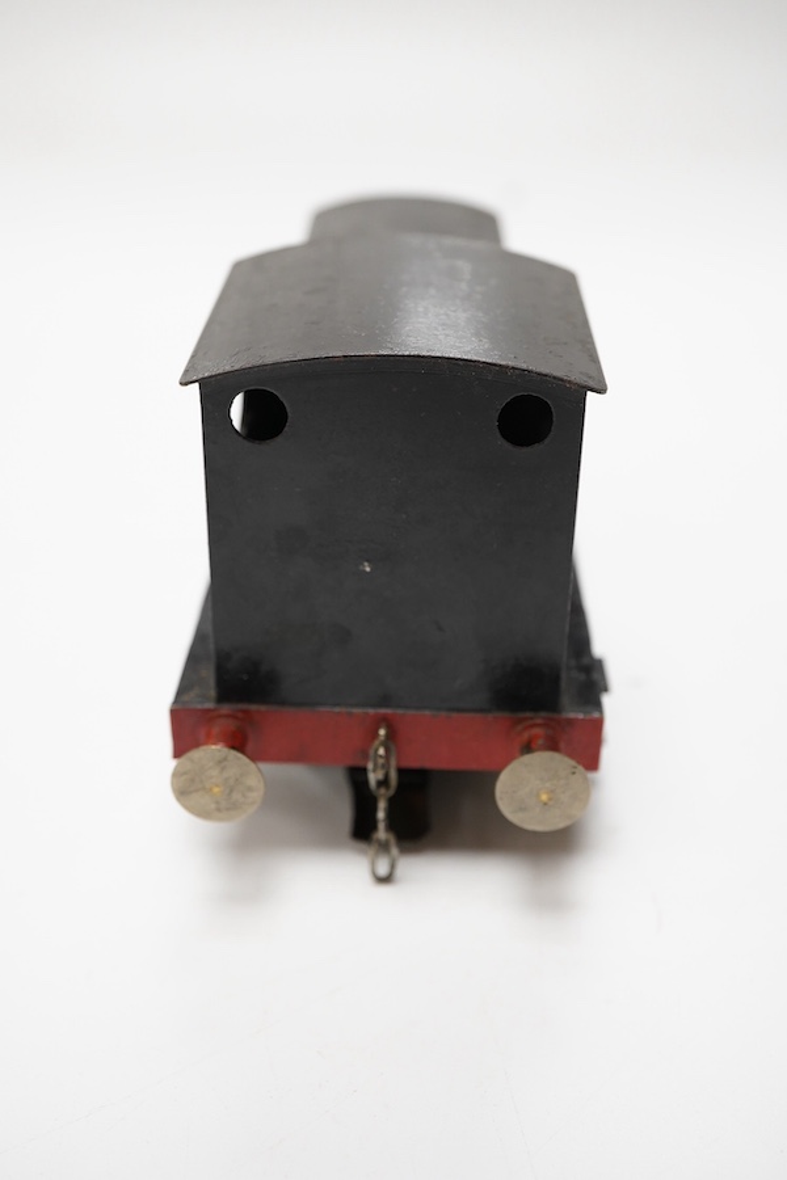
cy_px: 590
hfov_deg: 29.9
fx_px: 1476
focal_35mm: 45
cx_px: 394
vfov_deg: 43.6
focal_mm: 30
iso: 1250
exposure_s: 1/125
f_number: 8
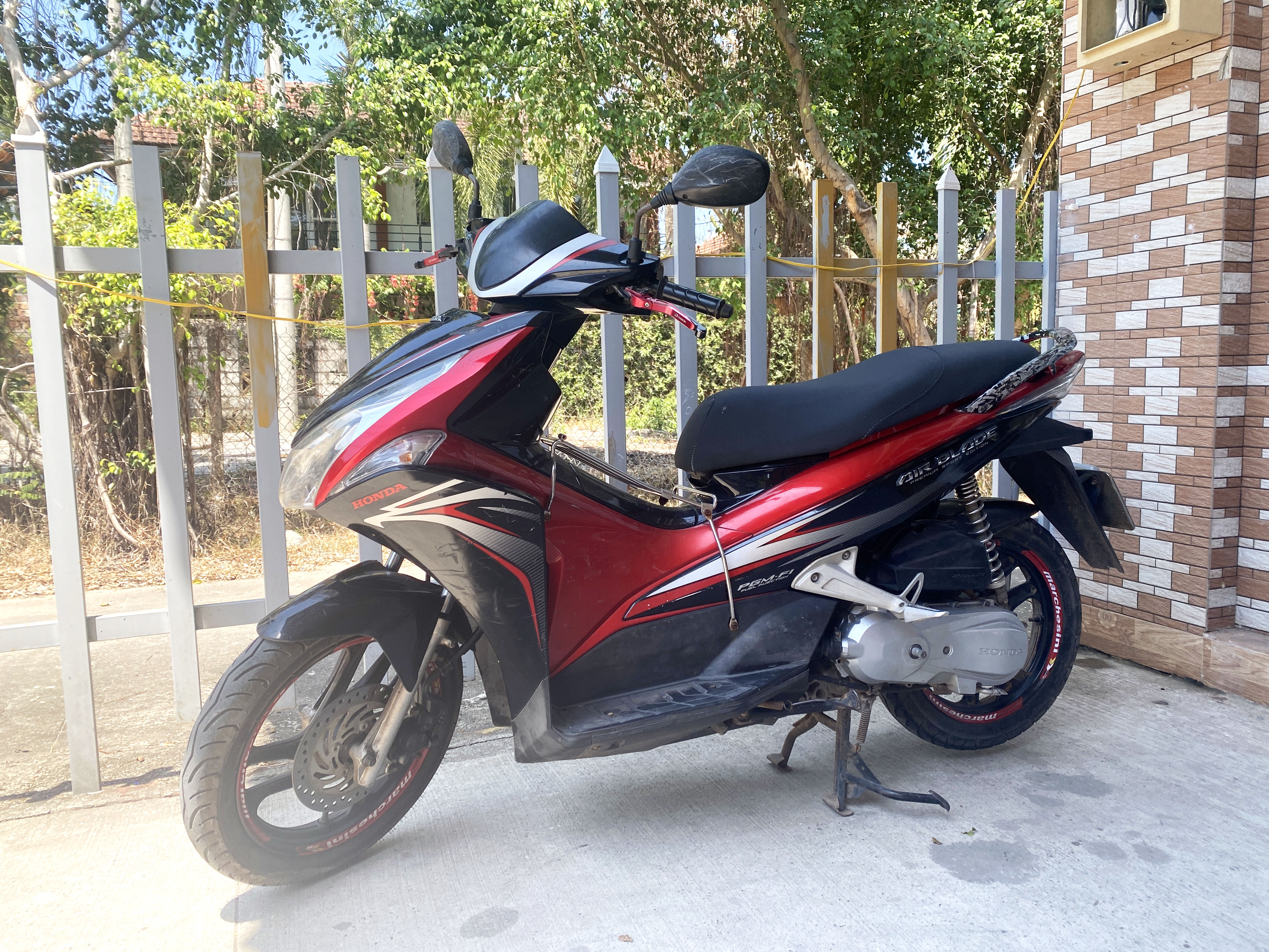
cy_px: 476
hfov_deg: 67.3
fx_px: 953
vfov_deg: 53.1
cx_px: 634
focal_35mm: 26
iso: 32
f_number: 1.8
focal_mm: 4.25
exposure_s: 1/527
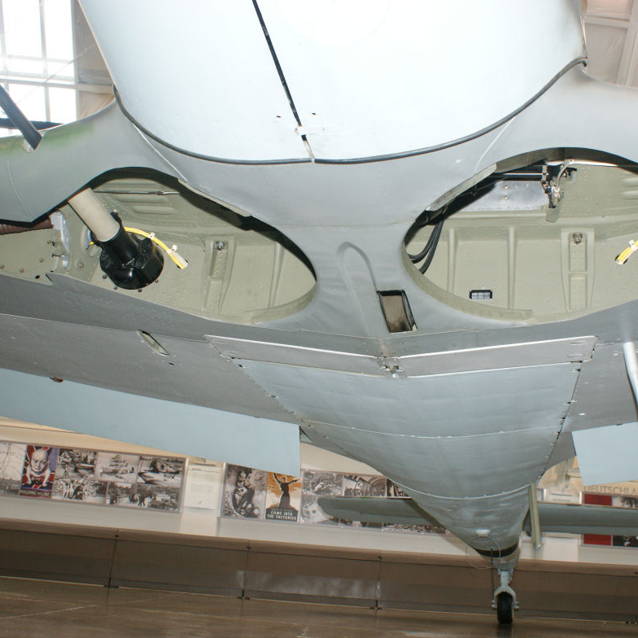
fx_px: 813
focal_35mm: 39
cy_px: 319
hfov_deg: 42.7
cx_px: 374
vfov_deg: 42.8
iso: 400
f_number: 5.6
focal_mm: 20
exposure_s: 1/60
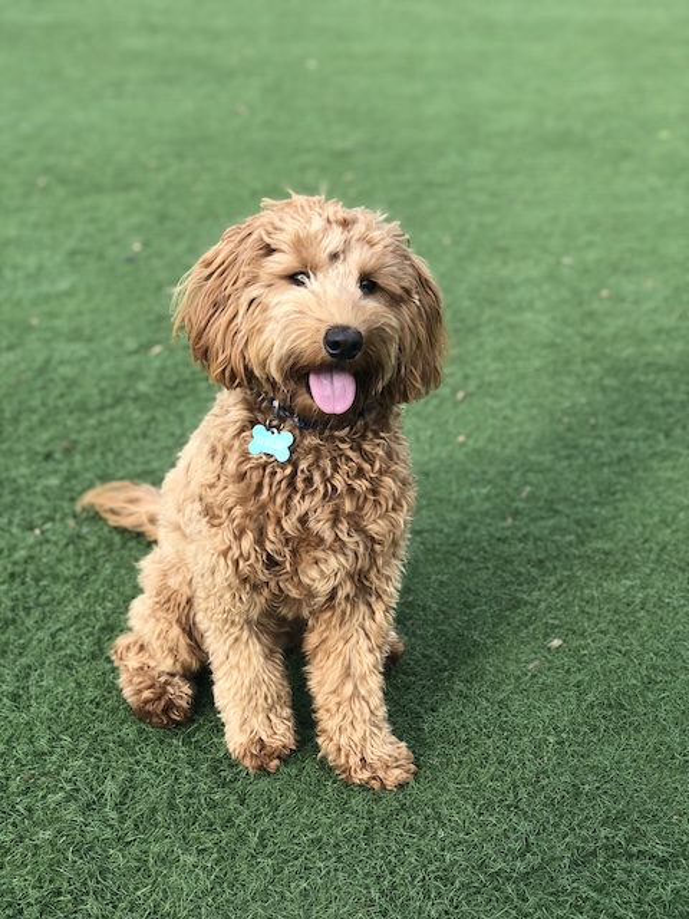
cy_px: 460
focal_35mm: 52
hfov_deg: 28.0
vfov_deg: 36.8
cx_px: 344
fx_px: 1380
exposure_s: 1/163
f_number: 2.4
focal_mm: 6
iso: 16
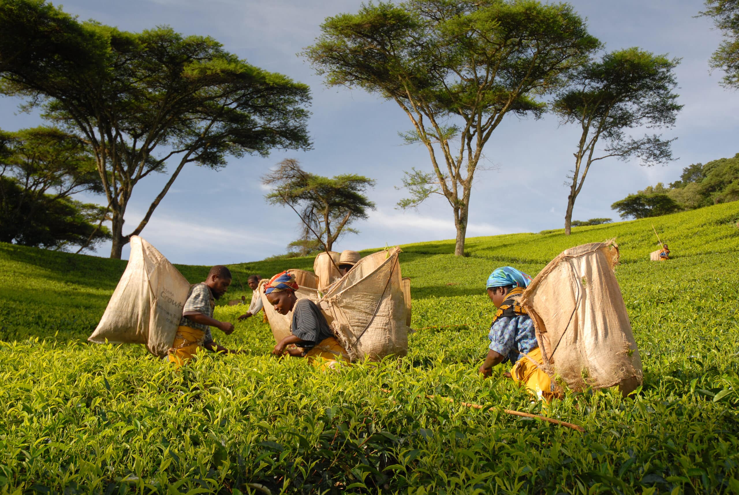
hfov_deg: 47.9
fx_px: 832
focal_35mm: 40
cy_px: 248
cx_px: 370
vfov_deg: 33.1
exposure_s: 1/80
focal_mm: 27
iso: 100
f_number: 4.5
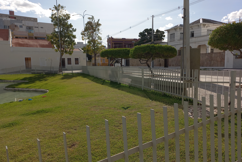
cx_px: 124
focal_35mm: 27
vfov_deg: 47.9
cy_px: 83
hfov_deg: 67.4
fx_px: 181
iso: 25
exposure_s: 1/1252
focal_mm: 4.6
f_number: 1.8
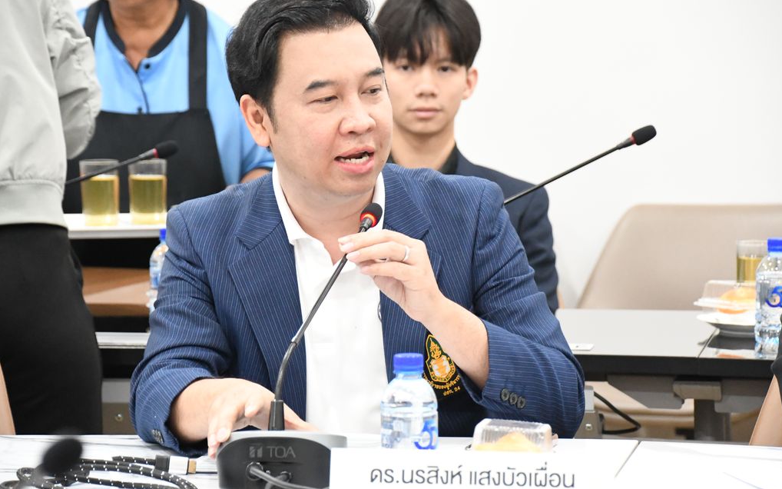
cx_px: 393
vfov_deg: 8.1
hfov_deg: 13.0
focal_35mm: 161
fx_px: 3431
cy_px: 236
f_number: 5.6
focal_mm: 105
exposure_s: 1/60
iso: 7200
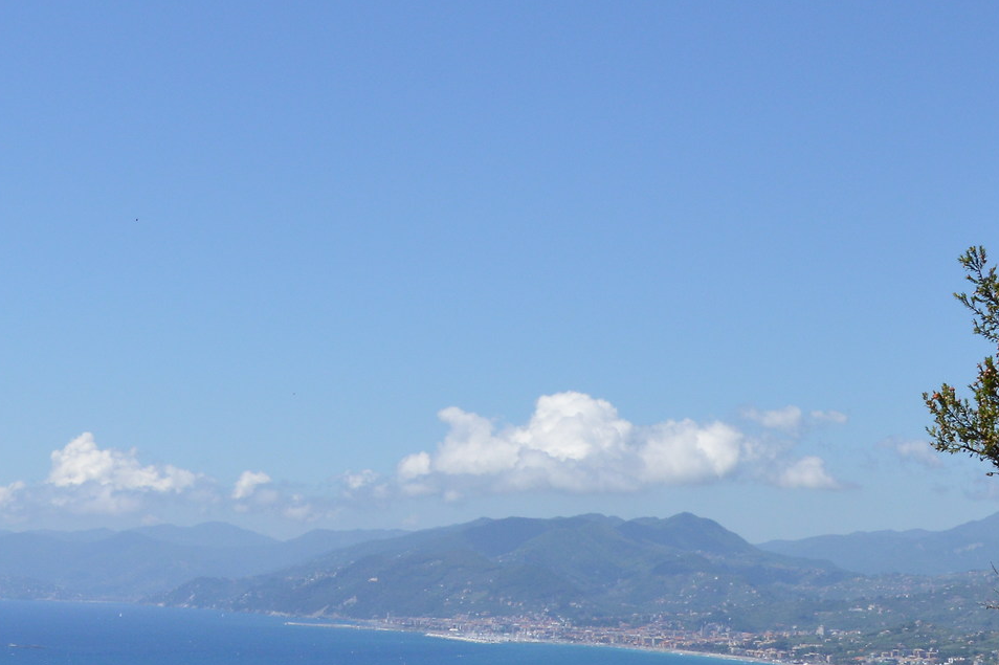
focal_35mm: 83
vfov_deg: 16.4
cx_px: 273
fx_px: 2302
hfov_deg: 24.3
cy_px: 364
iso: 400
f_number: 11
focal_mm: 22
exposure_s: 1/500
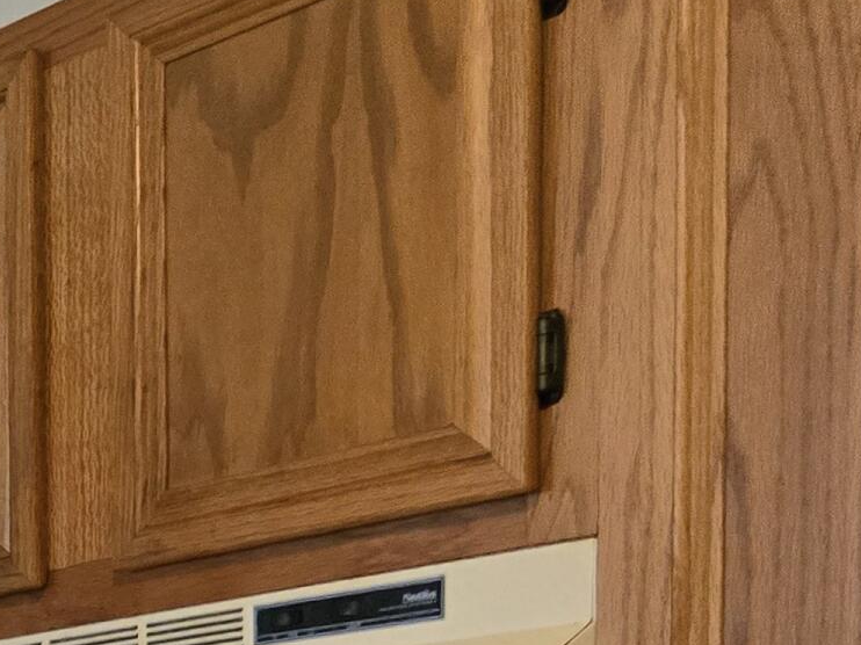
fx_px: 2312
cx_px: -840
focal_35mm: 93
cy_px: 1220
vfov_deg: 13.9
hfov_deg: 16.4
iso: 1000
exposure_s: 1/120
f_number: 1.7
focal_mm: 6.3
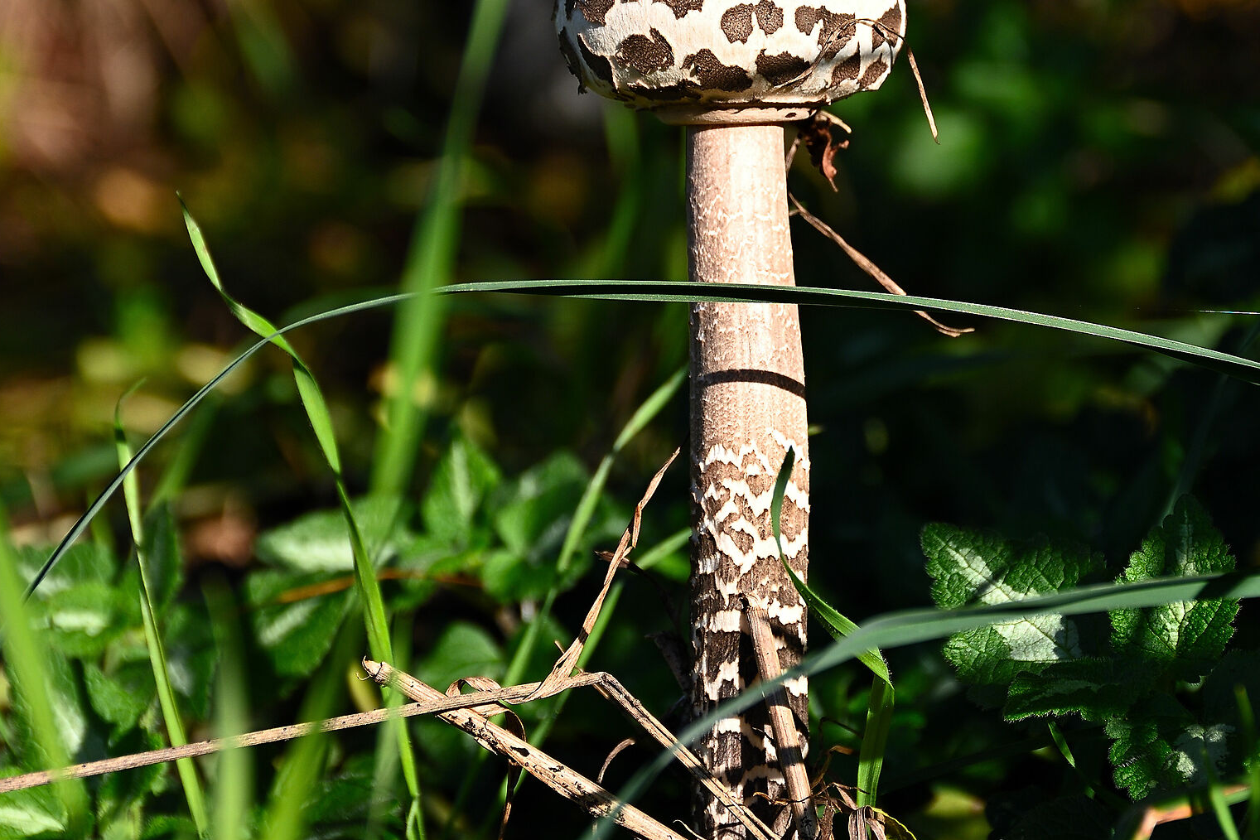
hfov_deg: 9.7
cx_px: 743
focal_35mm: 213
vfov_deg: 6.4
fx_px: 7454
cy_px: 199
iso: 100
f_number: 10
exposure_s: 1/200
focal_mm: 90
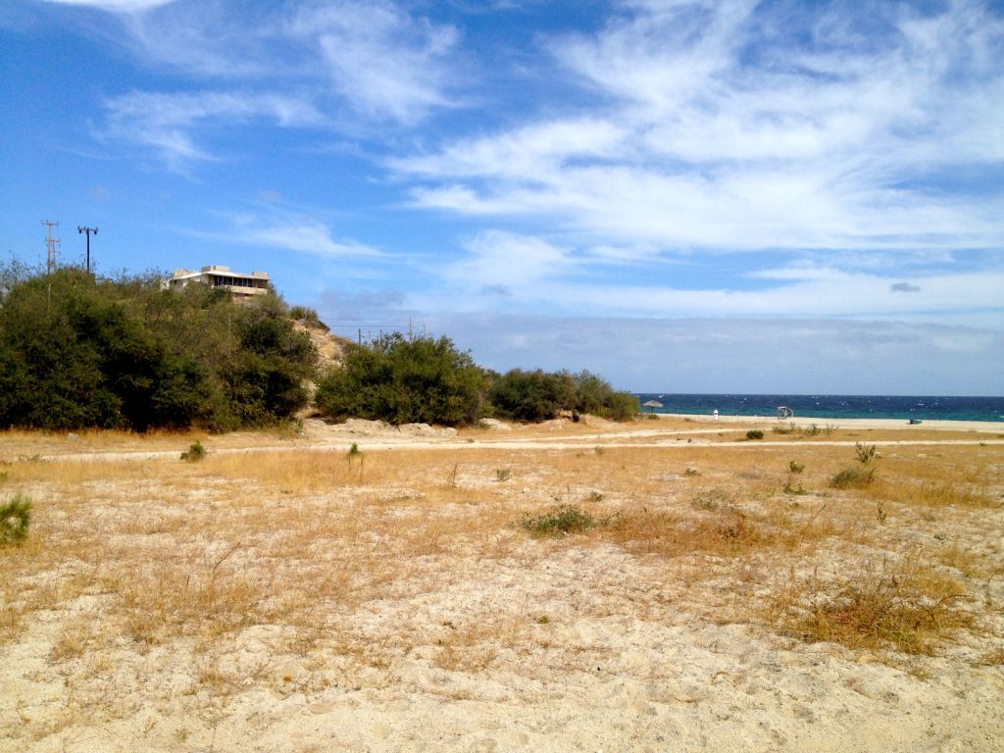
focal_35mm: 35
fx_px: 1015
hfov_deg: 52.6
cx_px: 502
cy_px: 376
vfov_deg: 40.7
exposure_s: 1/2632
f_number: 2.4
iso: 50
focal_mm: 4.28
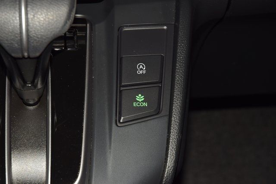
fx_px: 805
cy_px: 92
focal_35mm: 105
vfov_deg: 13.0
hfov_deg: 19.5
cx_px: 138
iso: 100
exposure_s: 1/125
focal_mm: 70
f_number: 8
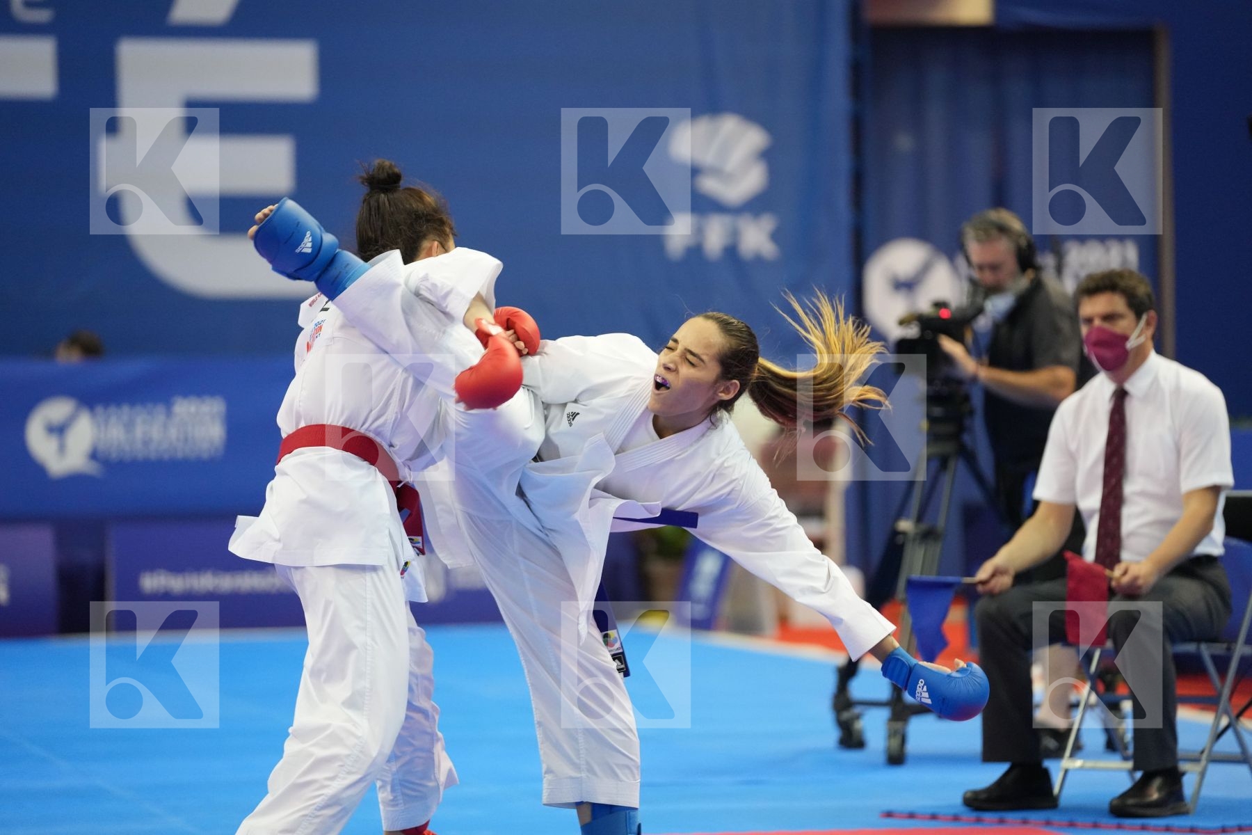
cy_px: 418
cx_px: 626
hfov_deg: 12.5
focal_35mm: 164
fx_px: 5703
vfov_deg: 8.4
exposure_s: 1/1000
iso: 4000
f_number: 2.8
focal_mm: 164
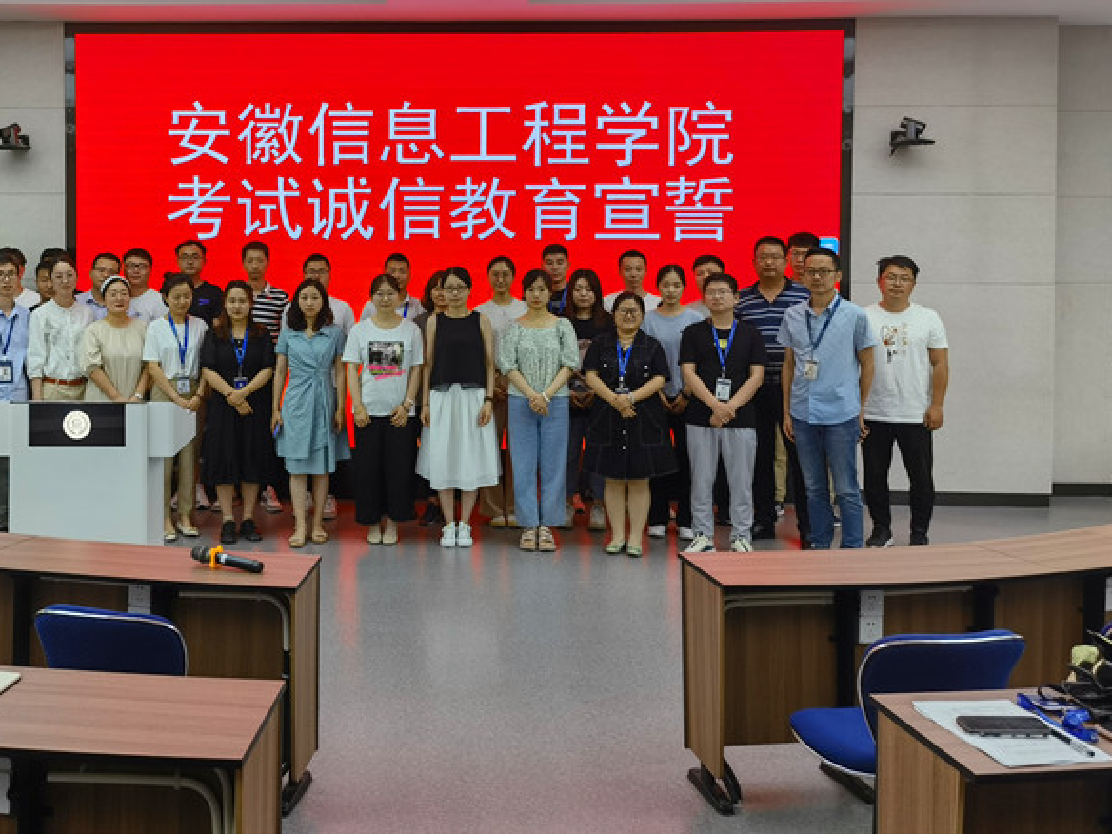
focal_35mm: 37
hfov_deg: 49.3
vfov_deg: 38.2
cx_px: 369
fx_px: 1189
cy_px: 267
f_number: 1.9
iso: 50
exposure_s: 1/252
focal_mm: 6.67
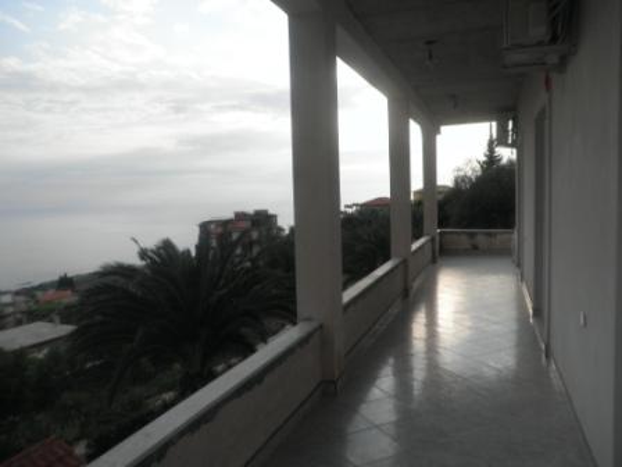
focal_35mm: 26
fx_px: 467
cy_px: 234
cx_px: 311
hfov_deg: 67.3
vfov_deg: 53.1
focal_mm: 4.65
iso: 64
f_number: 7.8
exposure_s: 1/125
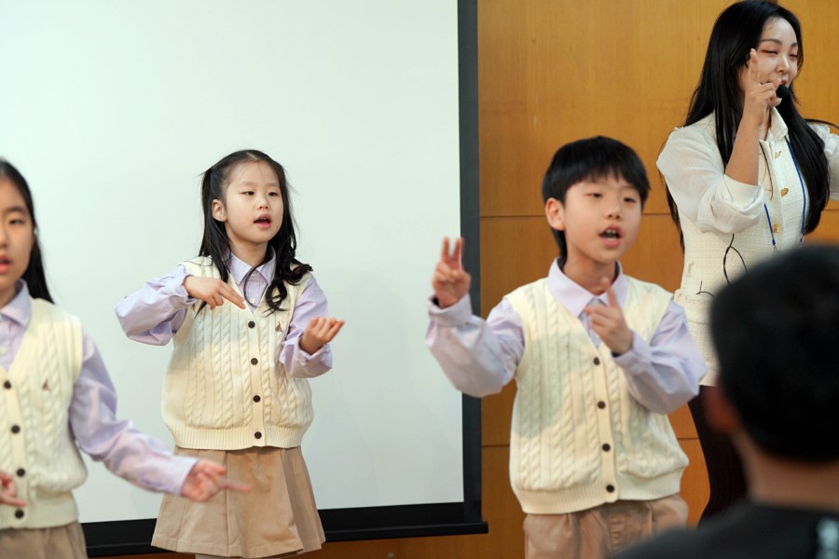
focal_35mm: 111
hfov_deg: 18.4
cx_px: 420
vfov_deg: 12.3
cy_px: 280
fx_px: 2587
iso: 800
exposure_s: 1/160
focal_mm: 111
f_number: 4
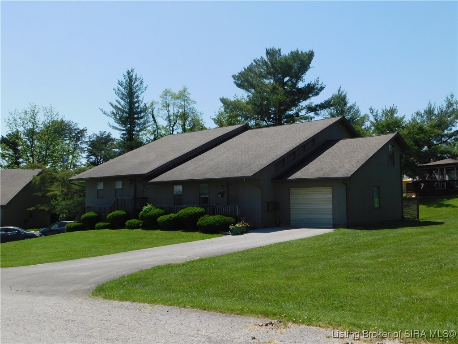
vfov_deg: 39.7
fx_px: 476
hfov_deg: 51.4
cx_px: 229
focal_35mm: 36
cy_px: 172
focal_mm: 6.3
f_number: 3.5
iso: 125
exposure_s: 1/1250
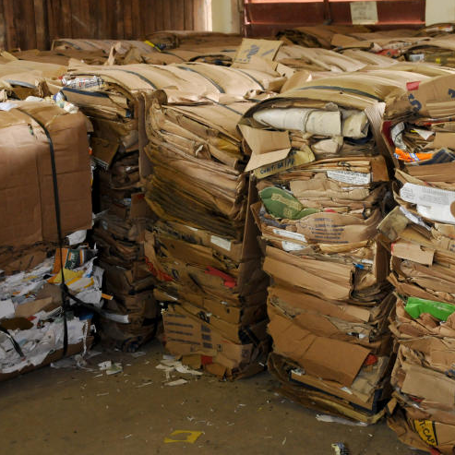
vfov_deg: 27.7
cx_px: 315
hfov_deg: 27.5
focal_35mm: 62
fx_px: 922
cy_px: 227
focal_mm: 32
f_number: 7.1
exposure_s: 1/13
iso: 1000
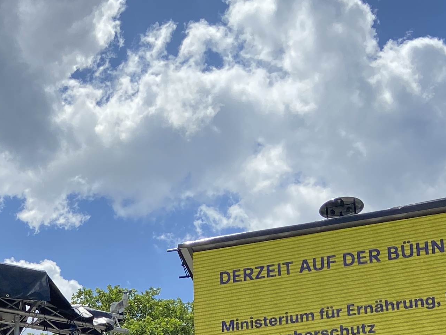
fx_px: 1057
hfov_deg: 22.9
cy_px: 425
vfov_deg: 17.0
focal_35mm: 82
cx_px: -3
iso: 32
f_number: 1.8
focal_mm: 4.25
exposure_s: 1/4115
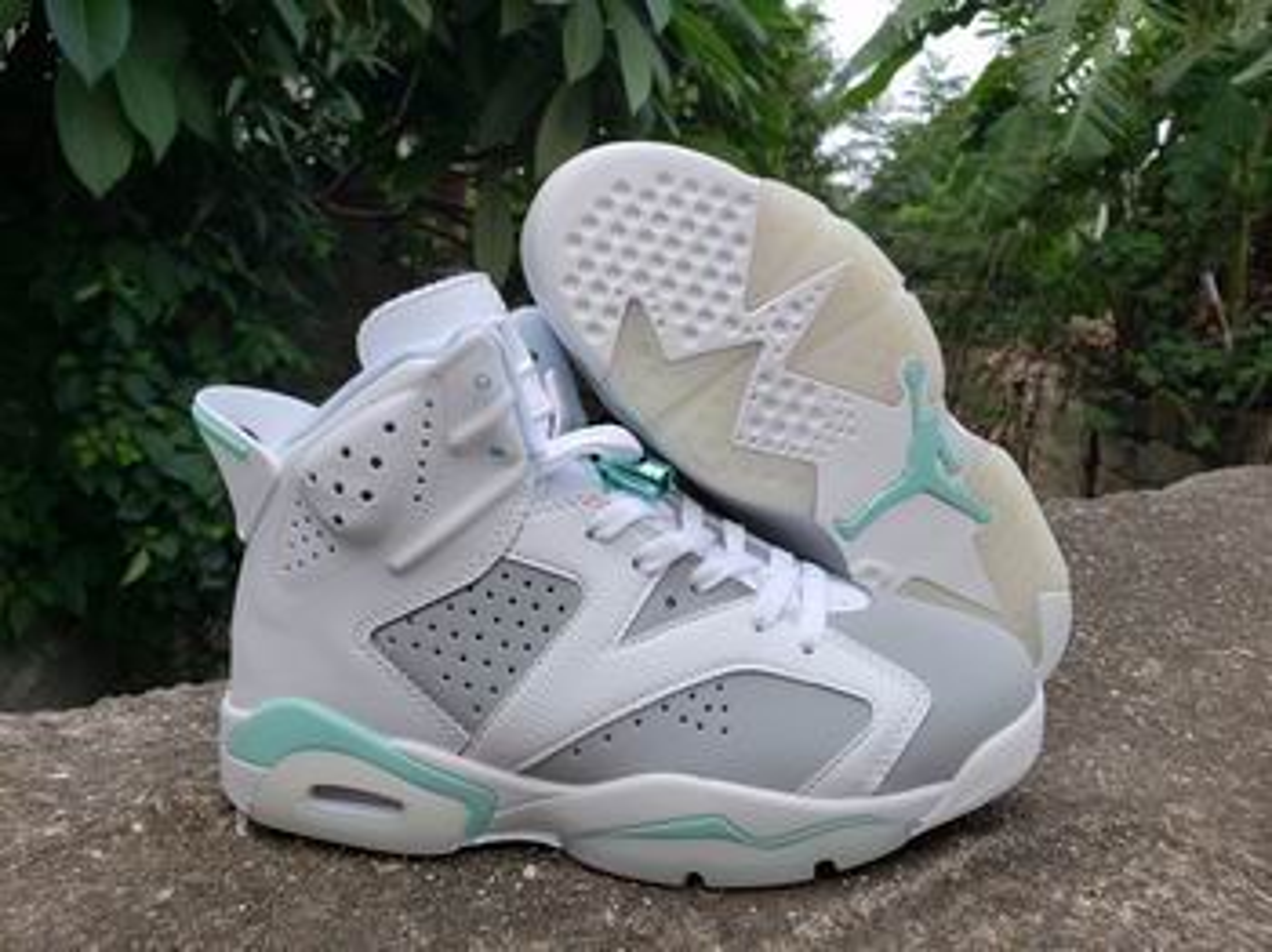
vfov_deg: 53.0
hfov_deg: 67.3
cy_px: 476
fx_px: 955
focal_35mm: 26
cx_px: 636
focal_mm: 4.3
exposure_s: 1/403
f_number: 2.4
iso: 50
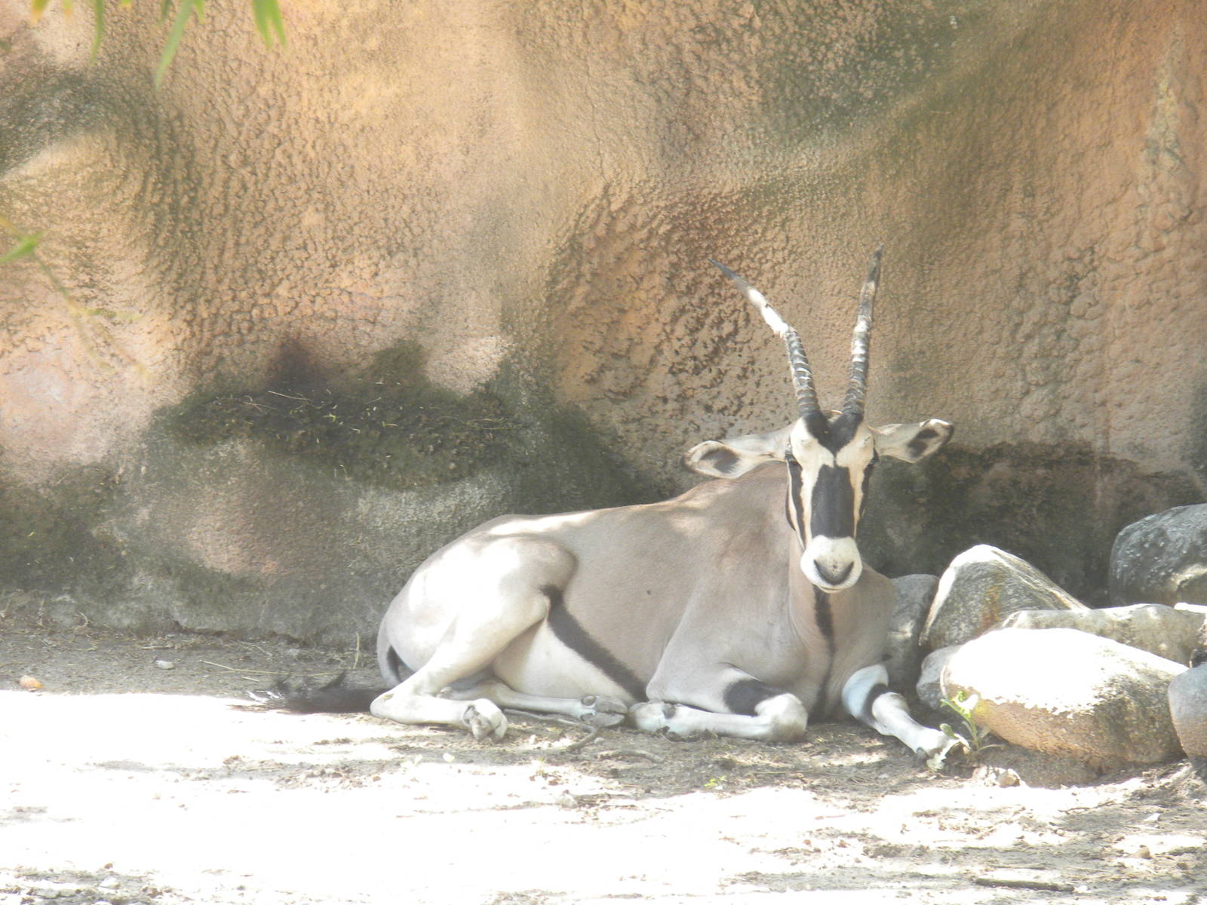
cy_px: 452
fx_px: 8299
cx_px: 604
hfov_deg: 8.3
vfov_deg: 6.2
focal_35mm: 238
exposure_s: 1/55
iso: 157
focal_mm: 42.1
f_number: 5.2
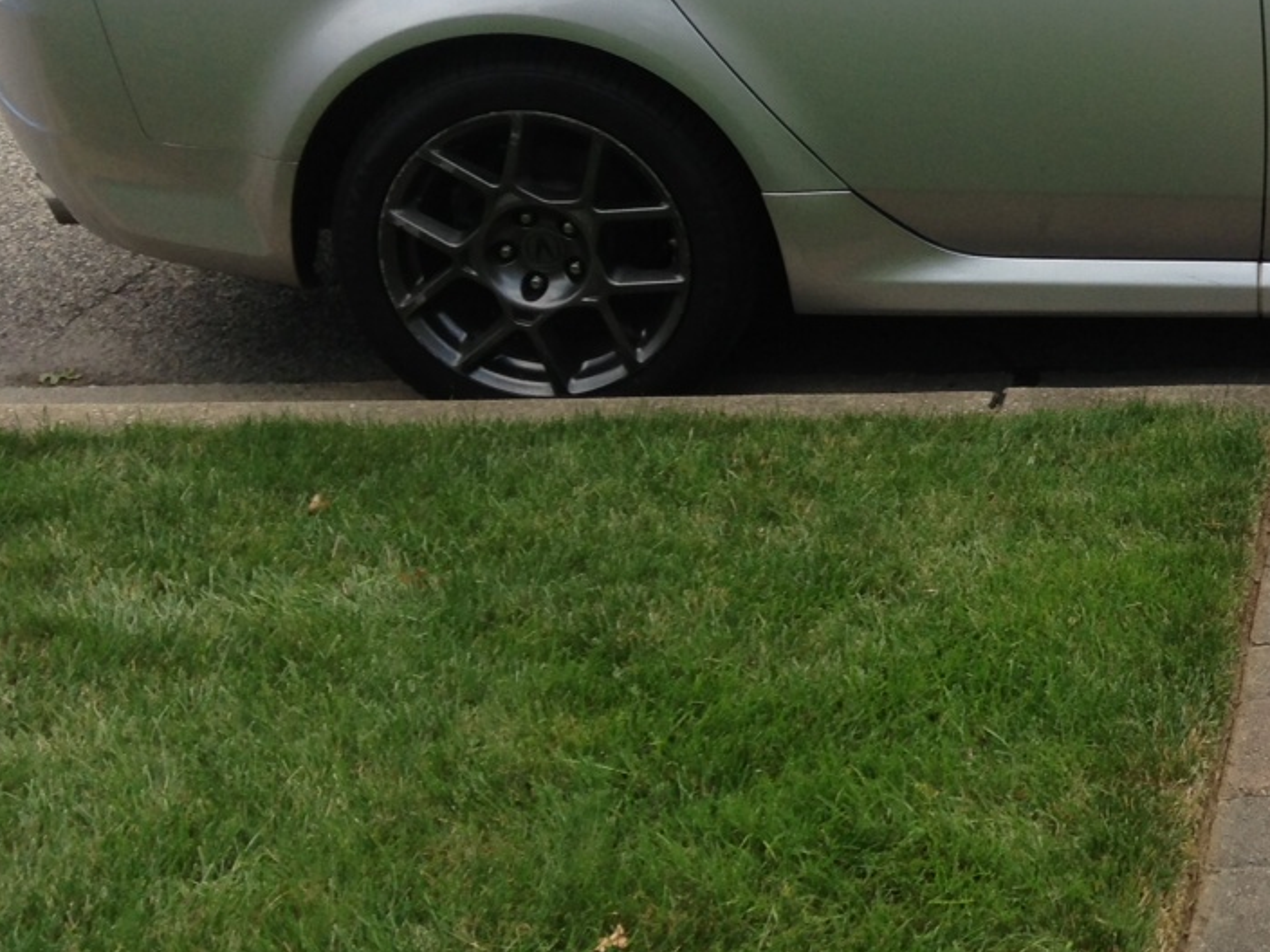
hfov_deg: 24.3
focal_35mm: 75
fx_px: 2752
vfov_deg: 19.2
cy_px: 54
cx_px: 1402
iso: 50
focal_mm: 4.13
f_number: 2.4
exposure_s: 1/661
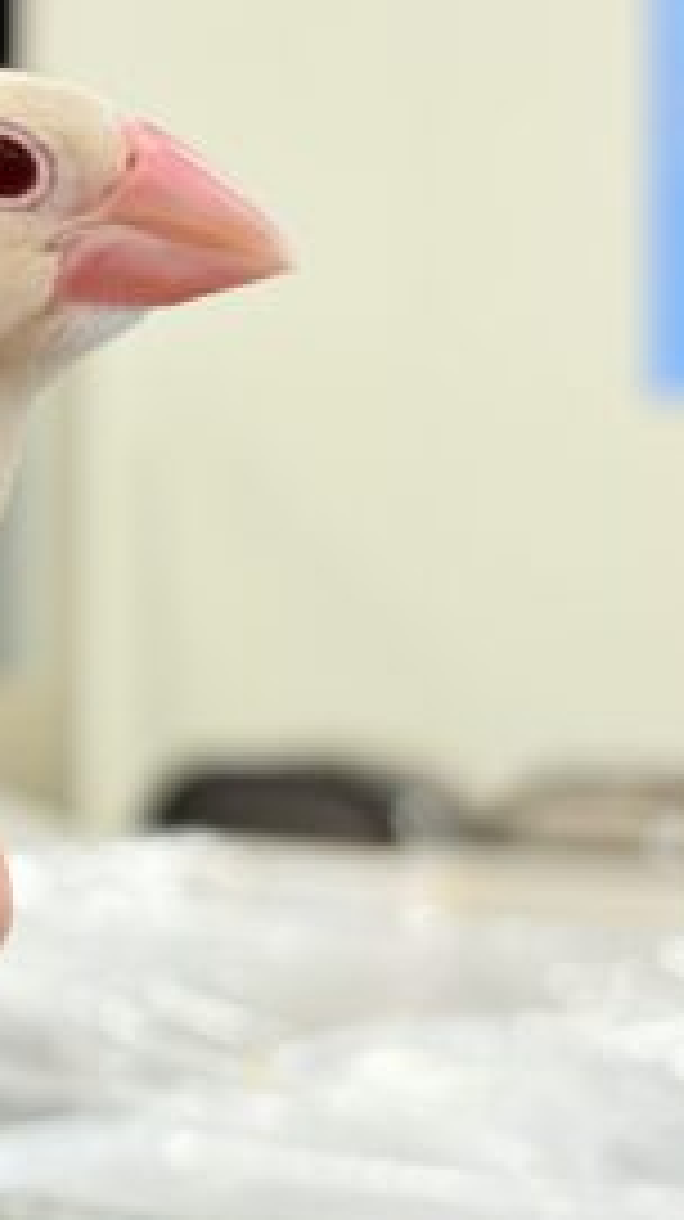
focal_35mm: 134
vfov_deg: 16.0
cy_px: 495
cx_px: -477
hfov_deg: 8.7
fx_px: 4330
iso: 32
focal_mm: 5.96
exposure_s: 1/50
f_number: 1.6
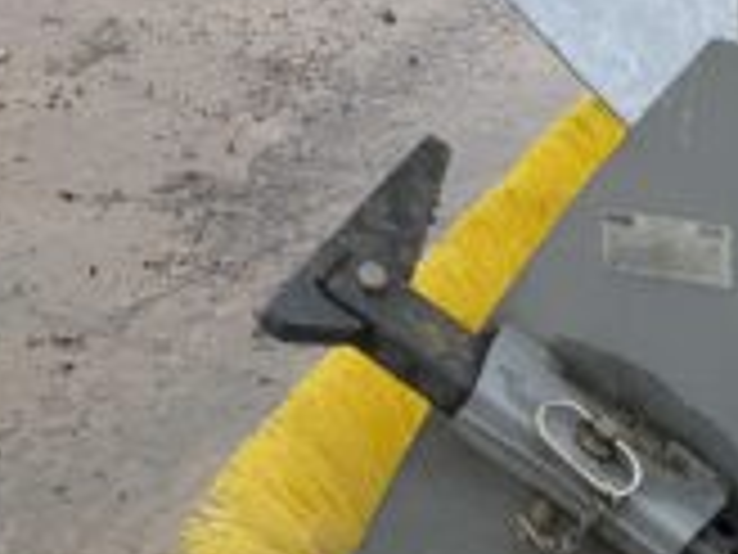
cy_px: -99
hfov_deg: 17.4
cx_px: 504
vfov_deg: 12.8
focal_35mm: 113
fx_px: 2409
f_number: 1.8
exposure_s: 1/534
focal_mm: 3
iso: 16
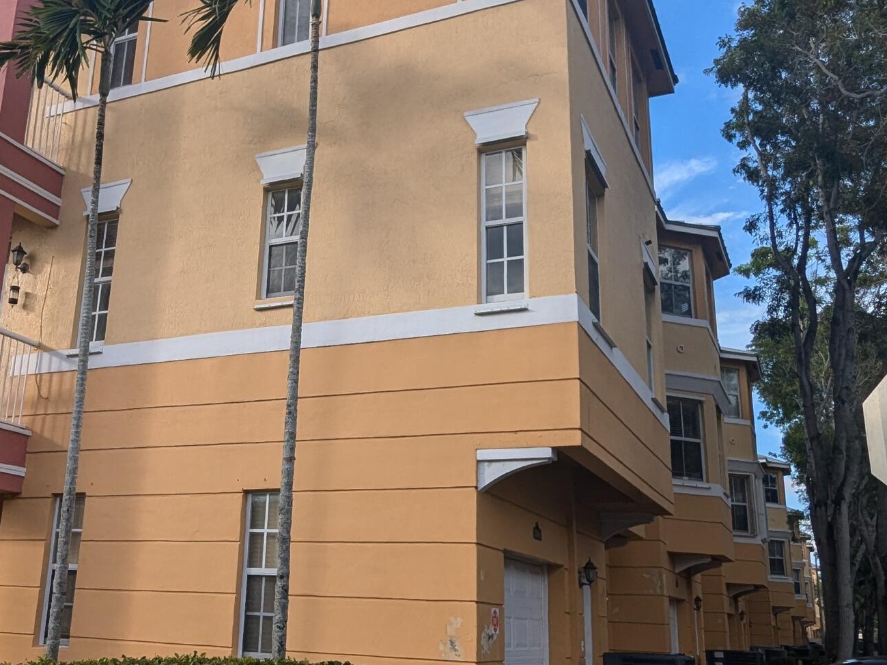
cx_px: 326
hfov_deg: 49.6
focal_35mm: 37
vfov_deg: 38.7
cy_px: 324
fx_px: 948
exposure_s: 1/850
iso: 49
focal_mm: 2.35
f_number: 2.2
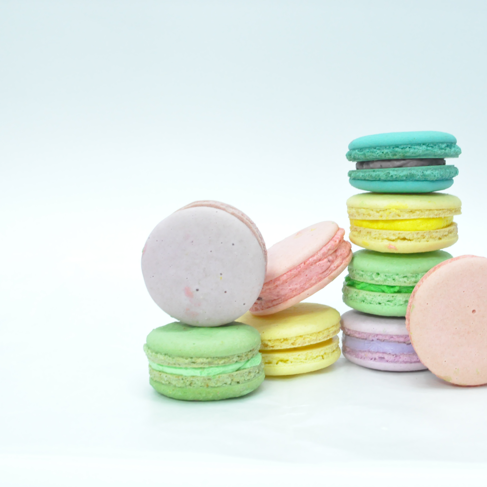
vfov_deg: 25.5
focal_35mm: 68
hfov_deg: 25.3
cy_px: 244
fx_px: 1077
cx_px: 339
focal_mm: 35
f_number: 8
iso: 3200
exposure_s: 1/80
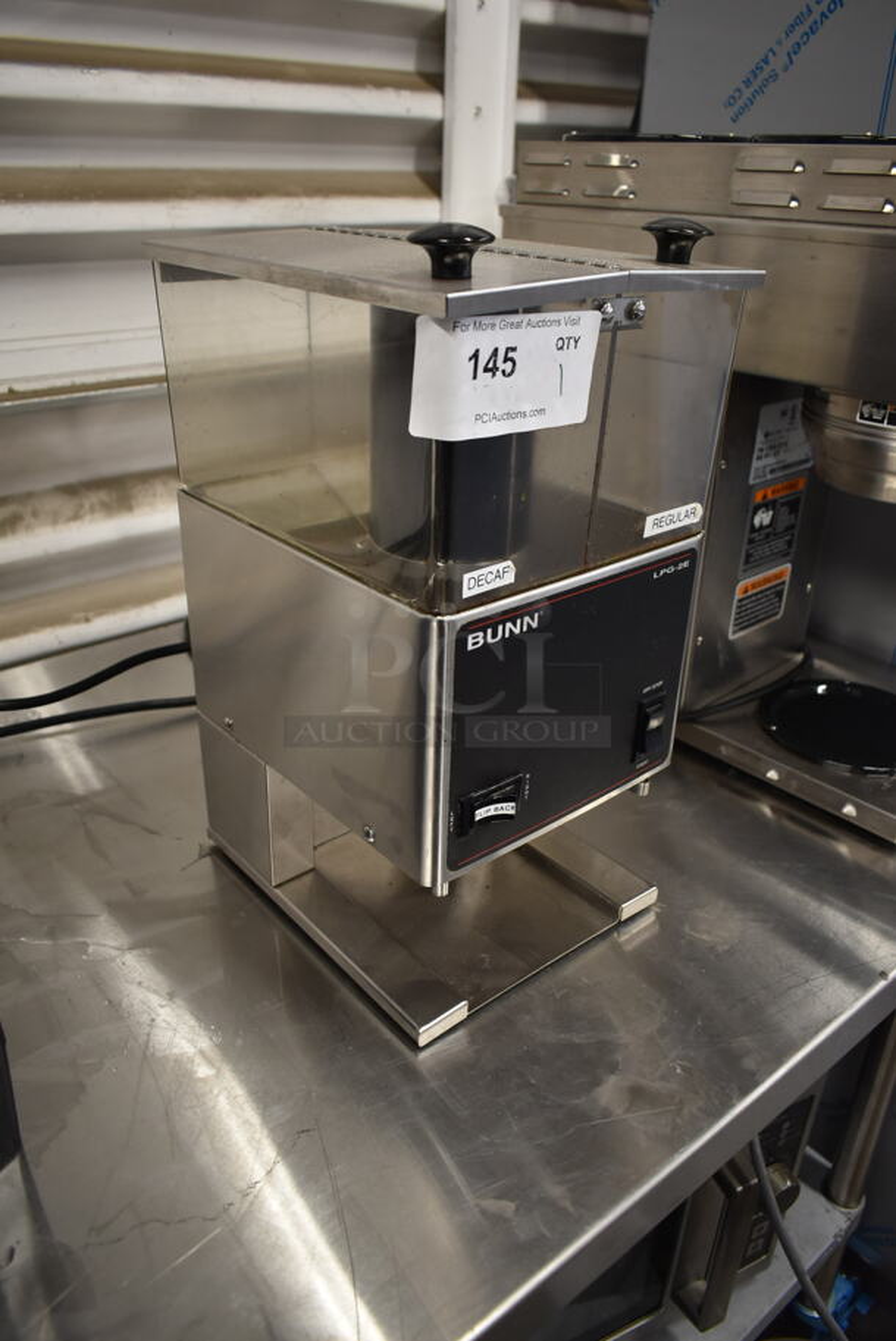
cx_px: 448
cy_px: 670
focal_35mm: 27
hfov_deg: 48.0
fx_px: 1006
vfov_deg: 67.3
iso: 640
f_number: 3.5
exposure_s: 1/30
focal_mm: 18
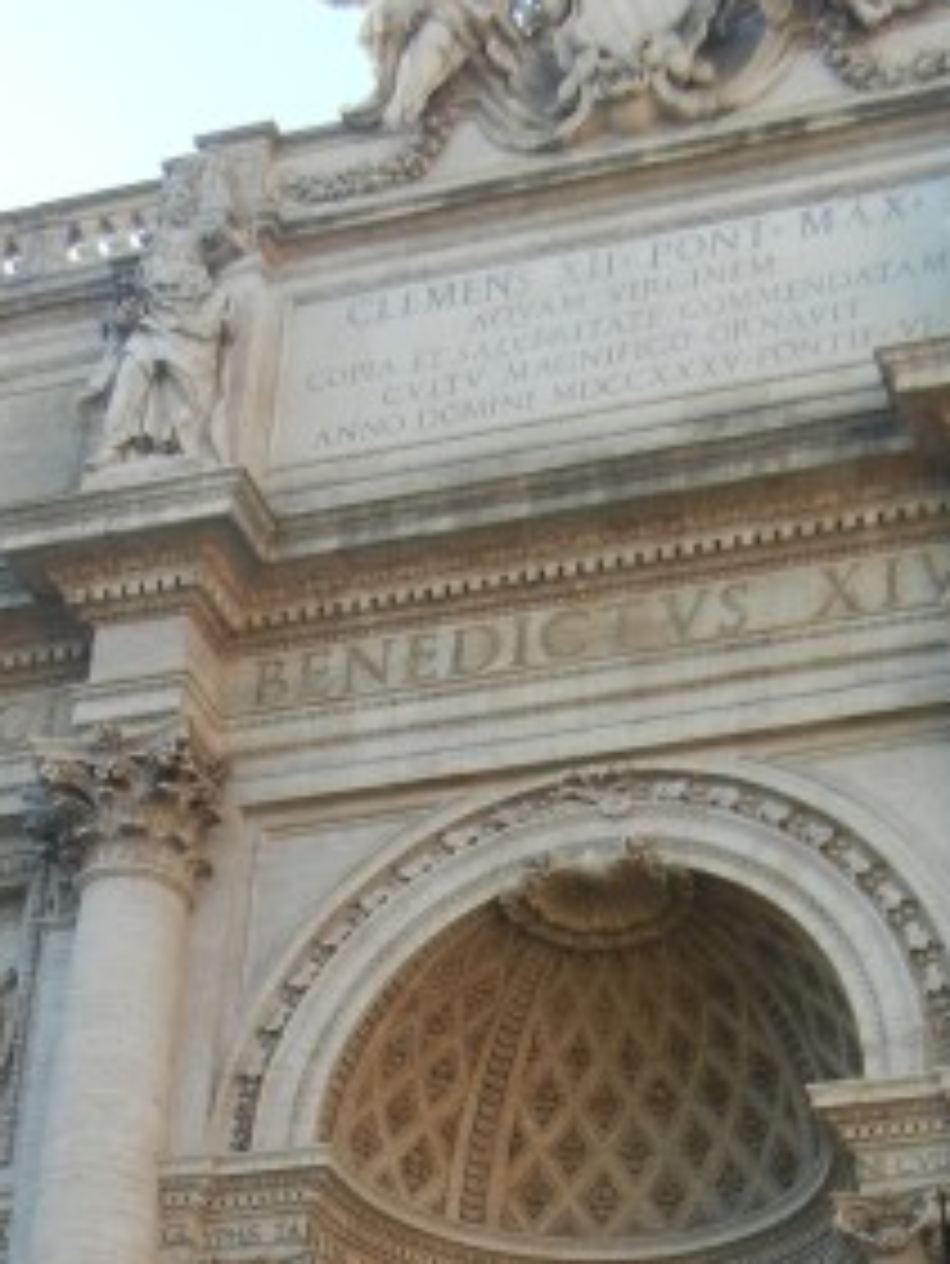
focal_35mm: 82
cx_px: 621
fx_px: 2998
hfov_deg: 18.0
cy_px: 1399
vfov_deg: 22.5
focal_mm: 5.4
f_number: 3.5
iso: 160
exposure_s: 1/314
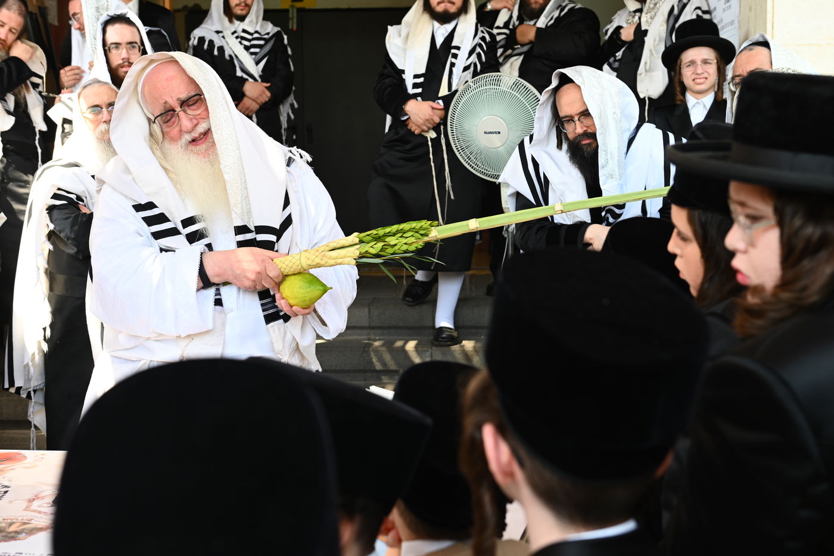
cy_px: 278
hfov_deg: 39.6
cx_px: 417
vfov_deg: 27.0
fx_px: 1158
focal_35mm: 50
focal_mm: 50
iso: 200
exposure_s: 1/125
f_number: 5.6
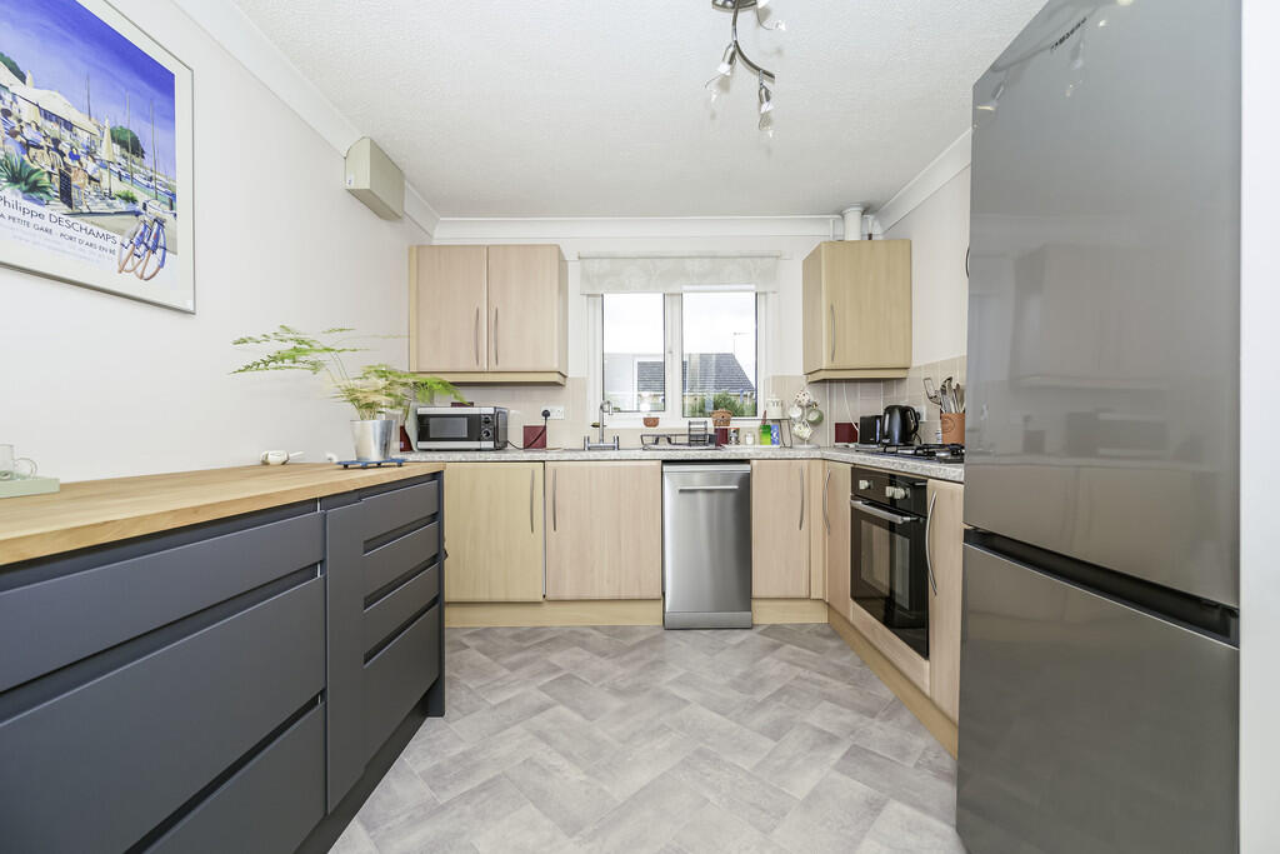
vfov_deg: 81.2
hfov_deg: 104.2
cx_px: 640
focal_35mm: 14
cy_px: 427
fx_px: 498
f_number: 7.1
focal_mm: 14
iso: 320
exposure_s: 1/125
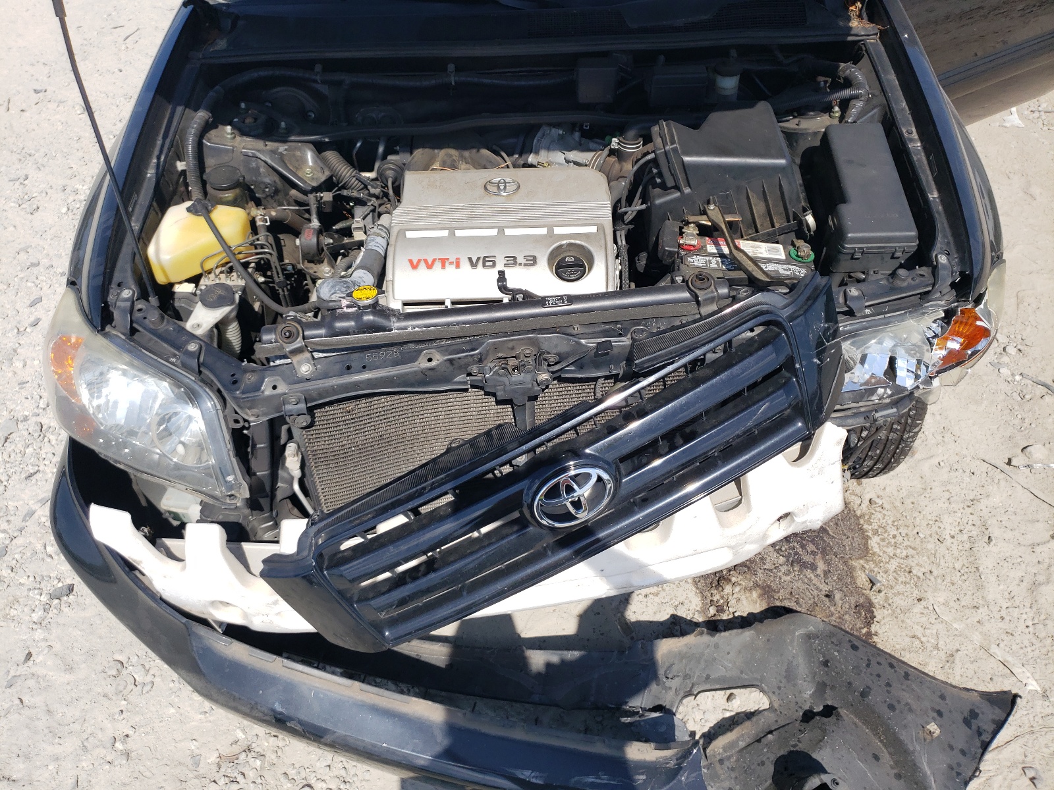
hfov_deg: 67.3
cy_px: 395
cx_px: 527
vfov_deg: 53.1
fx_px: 792
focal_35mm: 26
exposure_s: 1/3333
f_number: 1.5
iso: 50
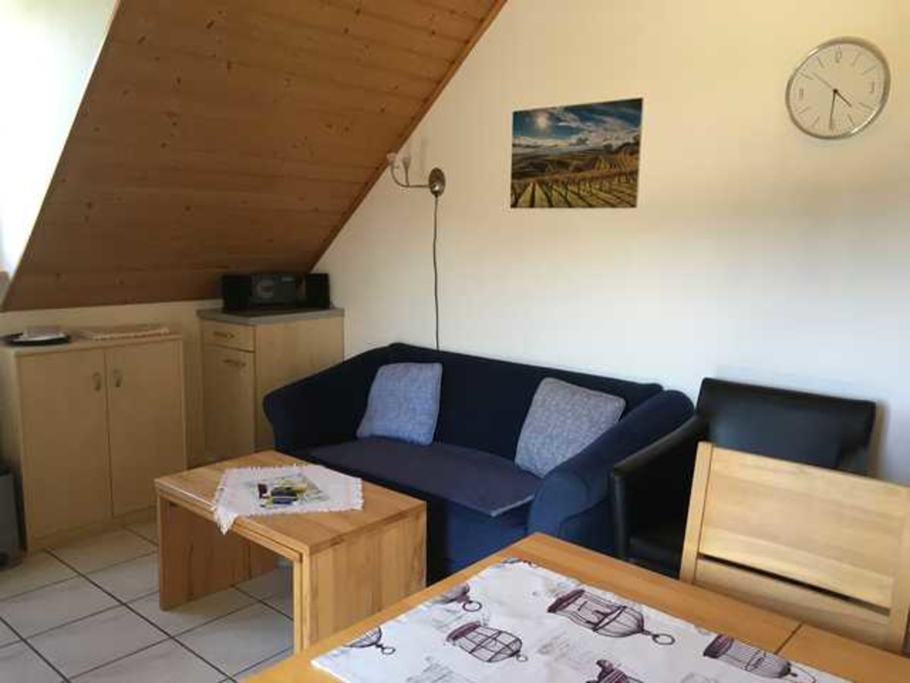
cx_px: 455
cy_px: 342
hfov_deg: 61.7
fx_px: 762
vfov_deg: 48.2
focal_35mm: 29
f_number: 2.2
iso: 64
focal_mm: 4.15
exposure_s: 1/33
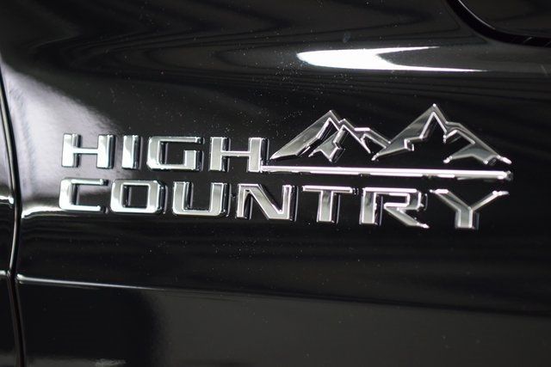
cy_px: 184
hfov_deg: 19.5
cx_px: 276
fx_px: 1607
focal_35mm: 105
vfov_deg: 13.0
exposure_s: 1/80
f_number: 2.8
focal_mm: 70
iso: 1600
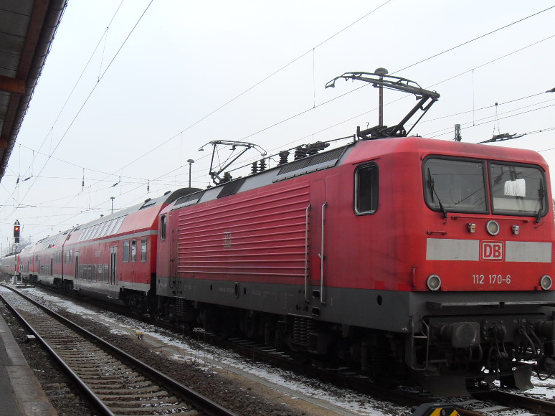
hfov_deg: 42.0
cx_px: 306
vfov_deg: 32.2
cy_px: 220
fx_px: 721
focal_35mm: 45
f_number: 2.8
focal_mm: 6.3
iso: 80
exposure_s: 1/180
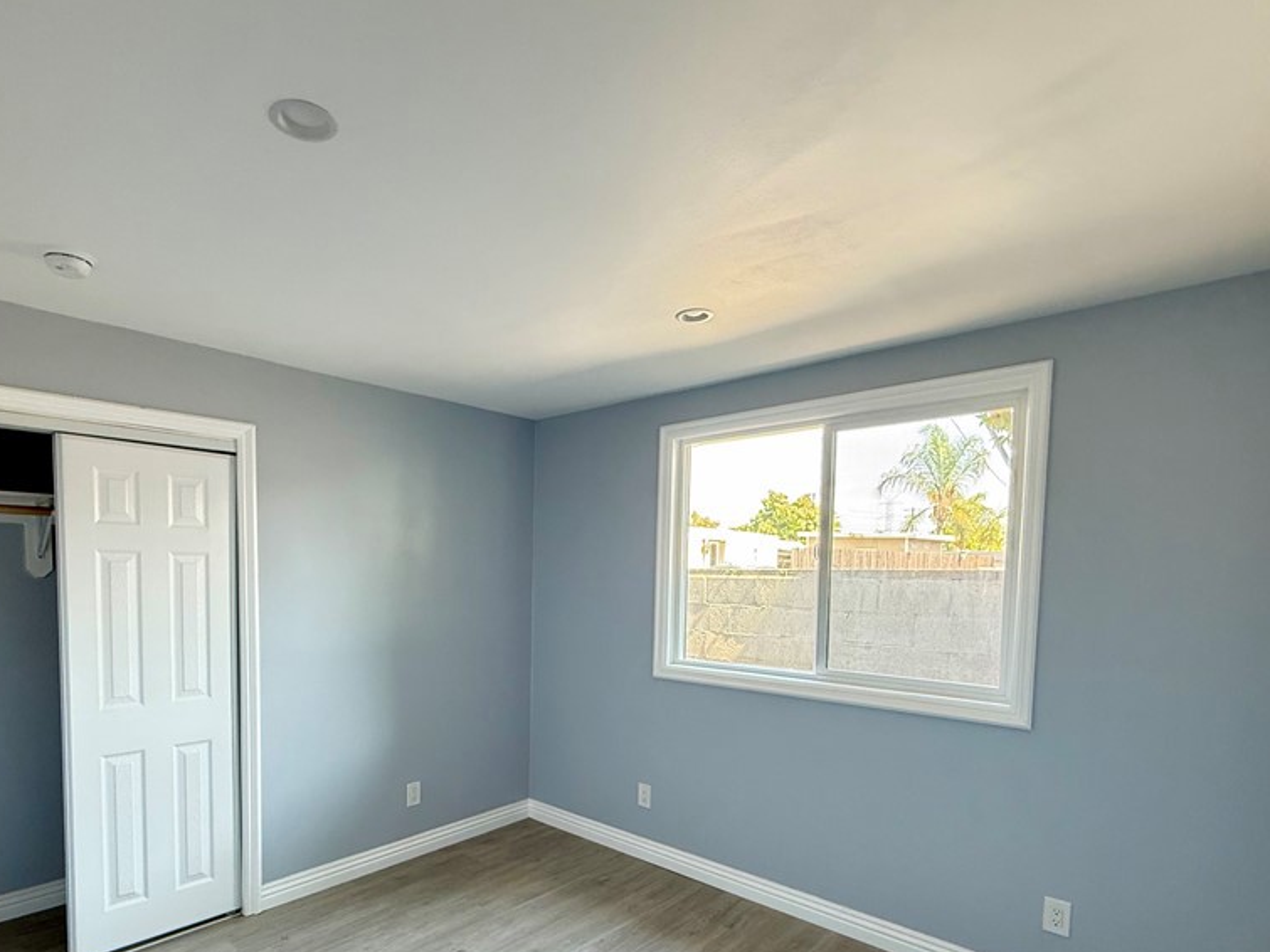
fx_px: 697
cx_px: 570
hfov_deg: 84.4
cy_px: 614
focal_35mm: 19
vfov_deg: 67.3
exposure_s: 1/60
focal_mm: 2.22
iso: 400
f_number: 2.2
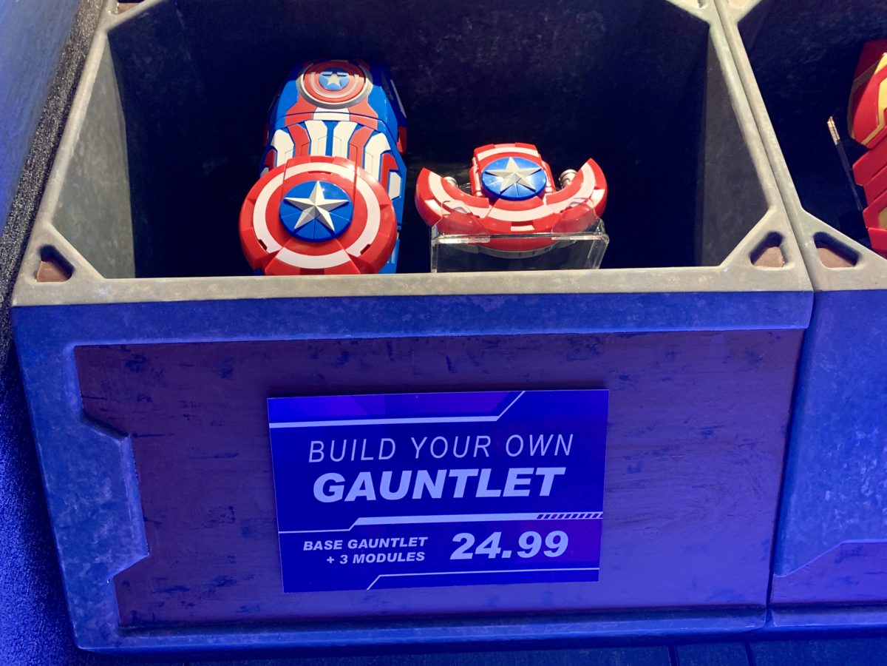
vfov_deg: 53.1
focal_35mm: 26
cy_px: 333
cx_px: 444
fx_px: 666
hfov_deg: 67.3
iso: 400
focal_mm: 4.25
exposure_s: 1/40
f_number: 1.8
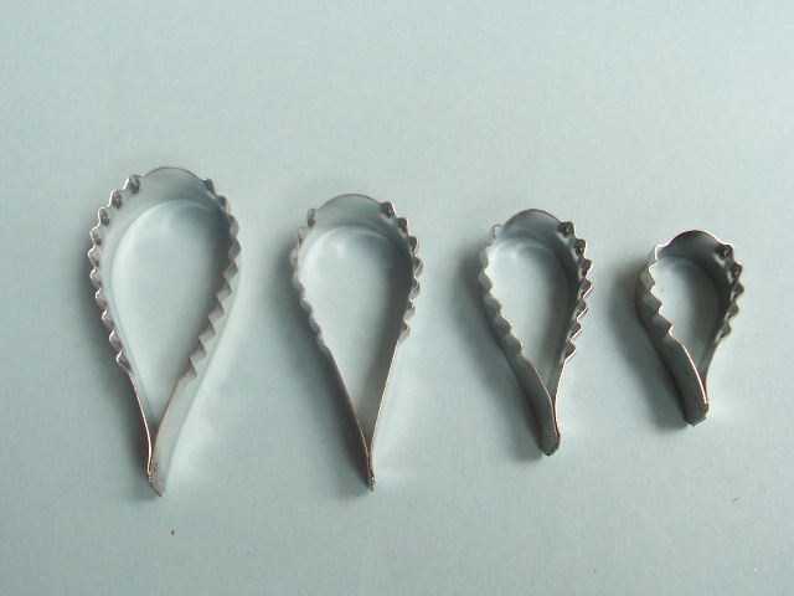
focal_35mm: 63
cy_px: 298
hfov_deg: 30.7
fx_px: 1445
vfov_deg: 23.3
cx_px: 397
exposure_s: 1/30
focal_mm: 10.1
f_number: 3.4
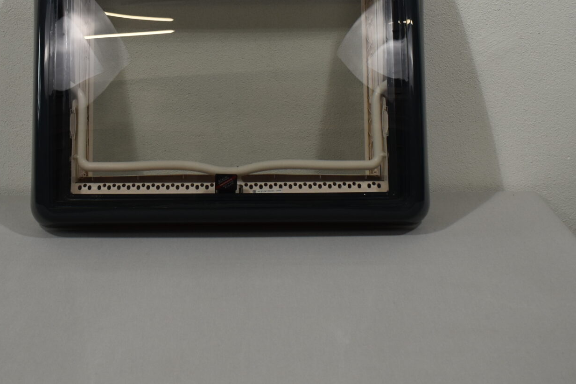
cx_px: 225
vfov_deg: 23.4
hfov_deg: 35.5
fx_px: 896
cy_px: 23
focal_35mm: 56
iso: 400
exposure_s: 1/250
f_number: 4.5
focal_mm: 18
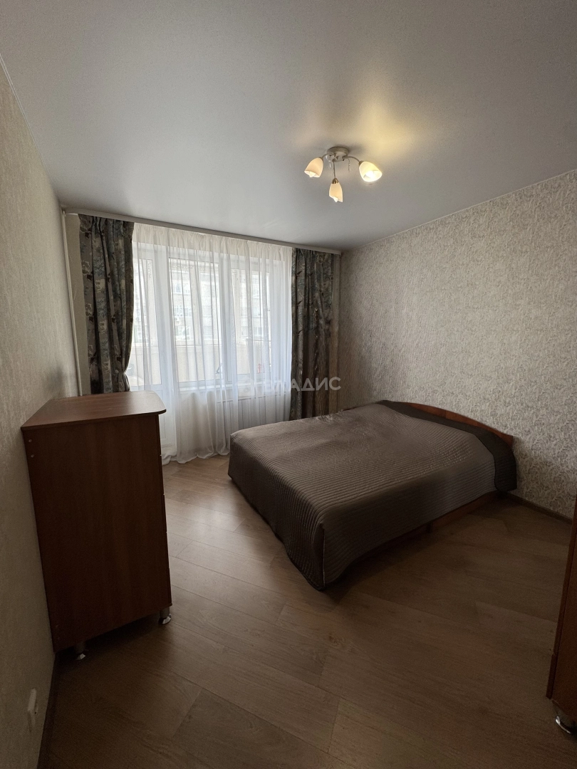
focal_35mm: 14
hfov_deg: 85.7
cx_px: 288
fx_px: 311
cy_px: 384
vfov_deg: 102.1
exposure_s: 1/99
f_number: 2.2
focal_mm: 2.22
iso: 64
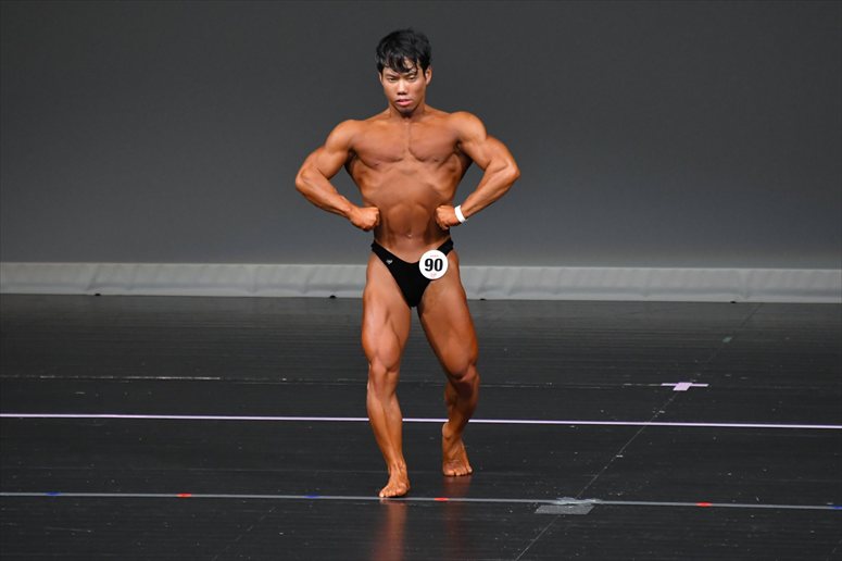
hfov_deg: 5.5
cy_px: 280
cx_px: 421
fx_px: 8767
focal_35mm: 375
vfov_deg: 3.7
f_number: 5.6
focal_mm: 250
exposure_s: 1/400
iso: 4000
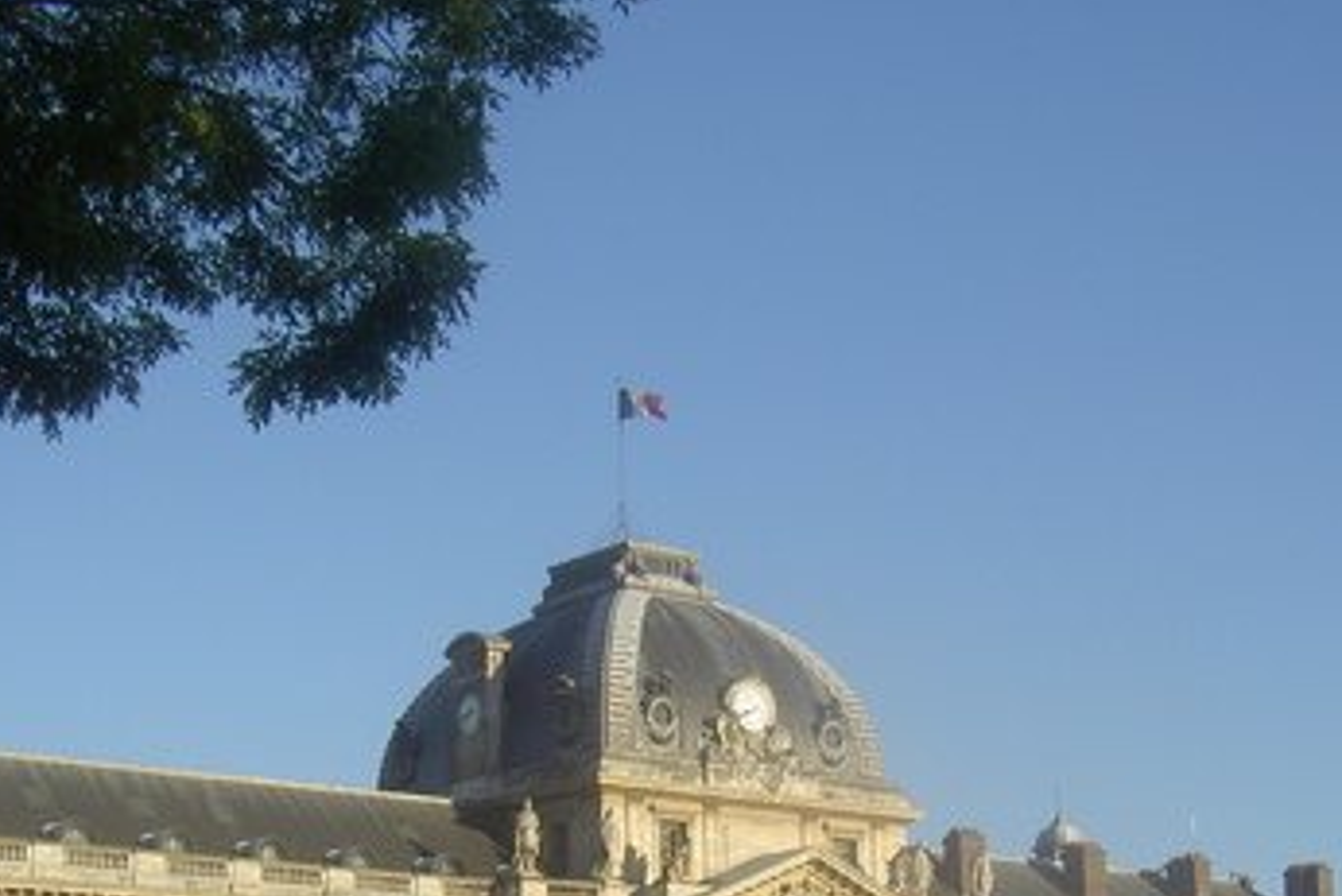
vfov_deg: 17.8
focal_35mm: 75
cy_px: 900
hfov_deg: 27.0
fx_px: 2797
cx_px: 636
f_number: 4.7
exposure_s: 1/370
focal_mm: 8
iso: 100
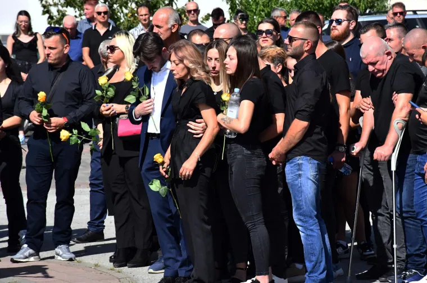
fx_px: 2166
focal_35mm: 183
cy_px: 142
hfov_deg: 11.3
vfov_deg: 7.5
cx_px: 214
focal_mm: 122
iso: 2500
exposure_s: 1/2500
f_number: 13
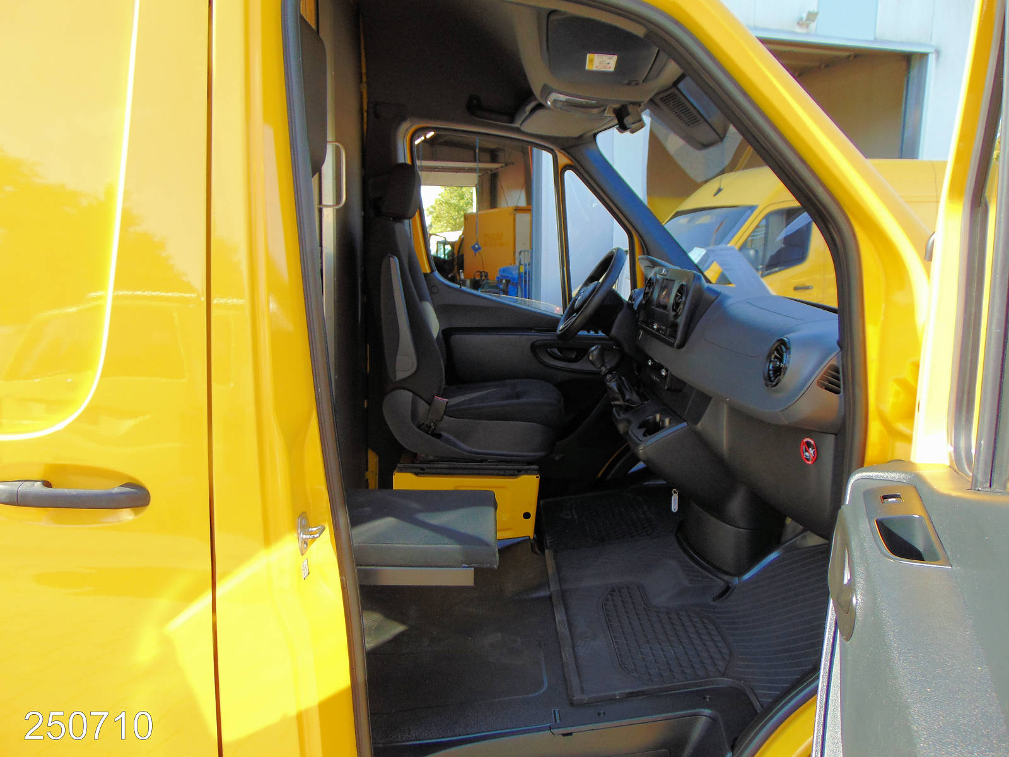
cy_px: 378
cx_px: 504
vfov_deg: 54.9
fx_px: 729
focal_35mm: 25
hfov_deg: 69.4
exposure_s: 1/400
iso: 80
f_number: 3
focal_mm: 4.5
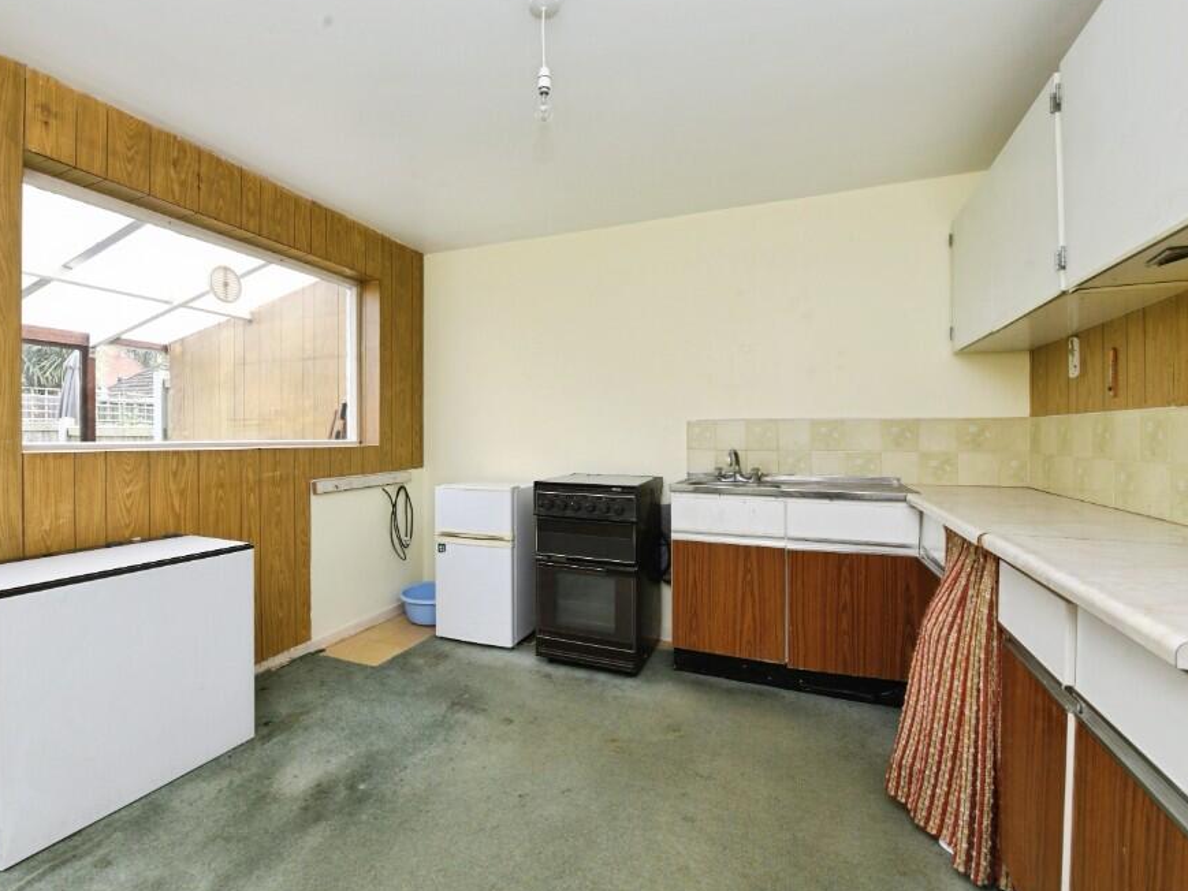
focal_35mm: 17
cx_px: 532
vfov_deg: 74.7
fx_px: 584
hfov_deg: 90.7
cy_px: 446
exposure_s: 1/60
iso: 640
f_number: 11
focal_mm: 15
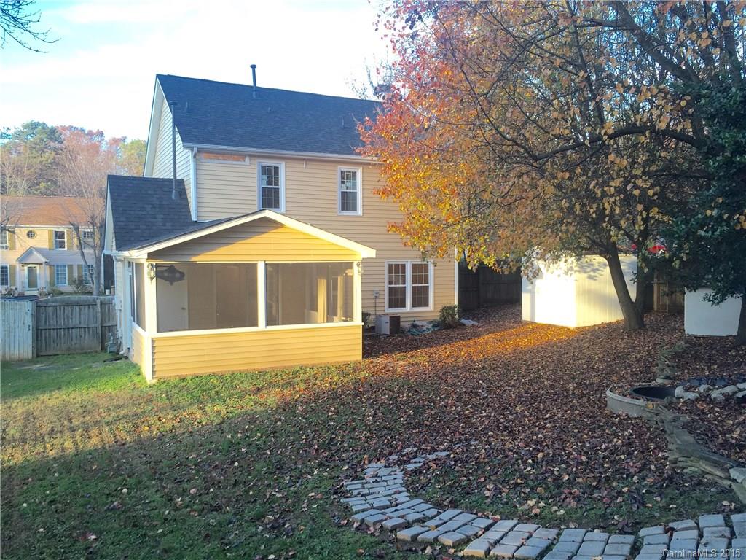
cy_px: 280
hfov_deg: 61.7
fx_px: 625
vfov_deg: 48.2
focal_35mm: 29
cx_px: 373
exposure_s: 1/120
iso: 32
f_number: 2.2
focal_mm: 4.15
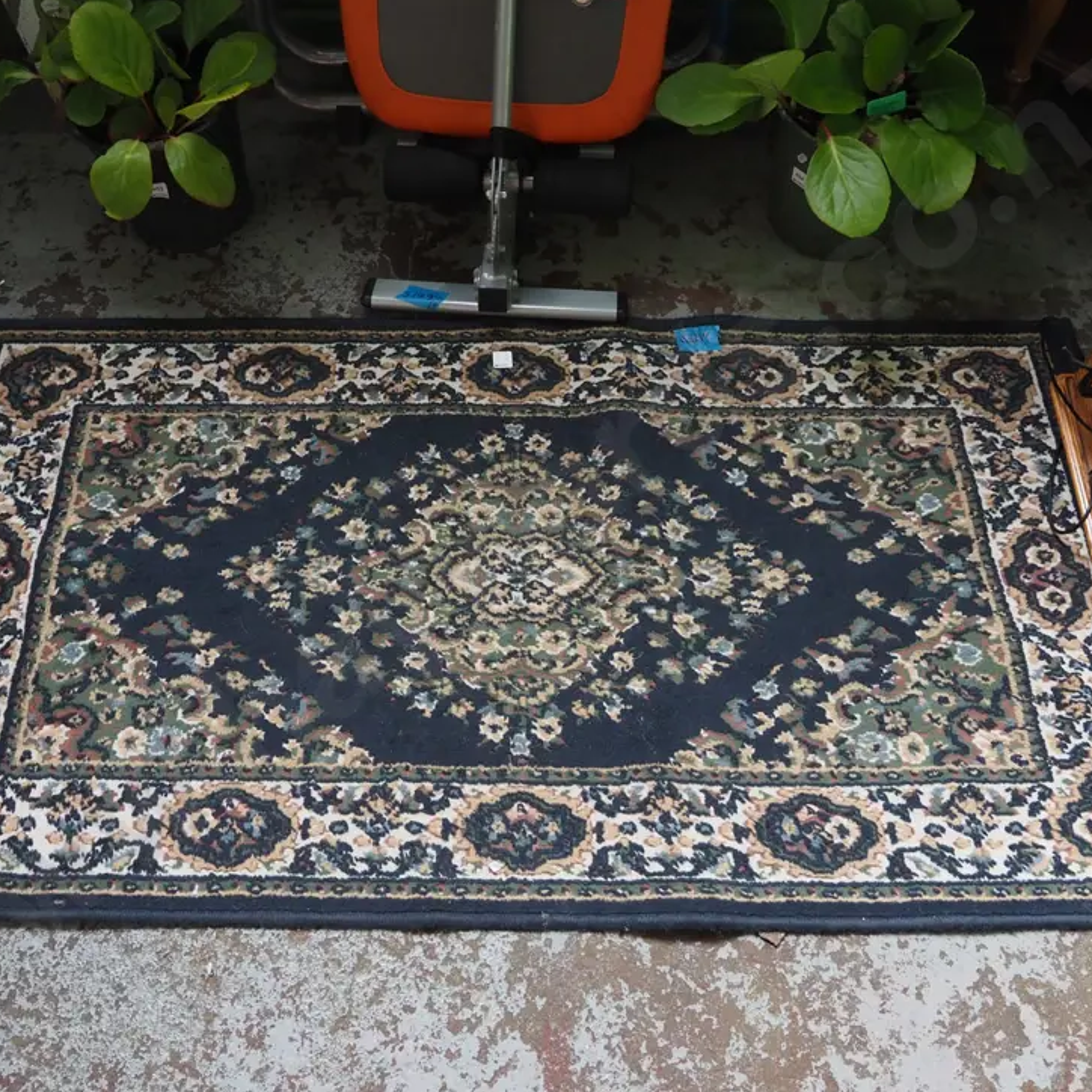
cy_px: 537
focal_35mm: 30
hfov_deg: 54.0
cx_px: 517
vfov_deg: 54.0
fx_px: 1071
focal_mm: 12
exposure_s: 1/125
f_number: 5.6
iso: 1600
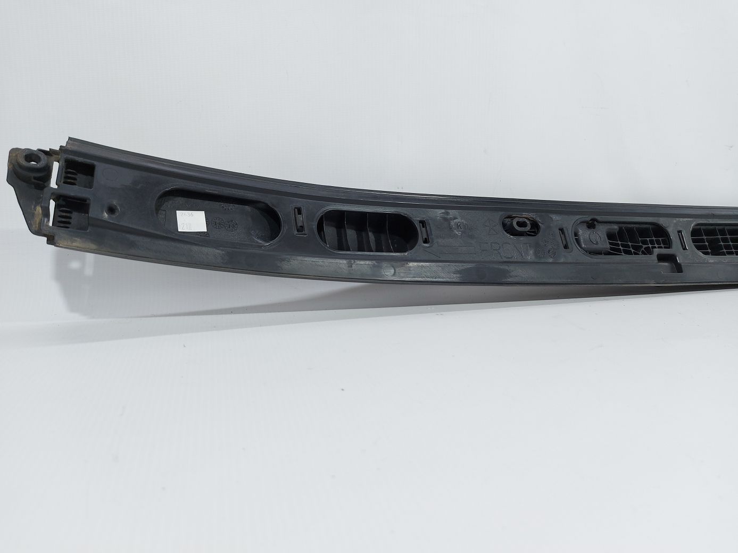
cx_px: 369
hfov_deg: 71.6
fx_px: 512
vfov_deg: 56.8
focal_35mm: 24
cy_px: 276
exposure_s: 1/50
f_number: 1.8
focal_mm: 5.23
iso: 50
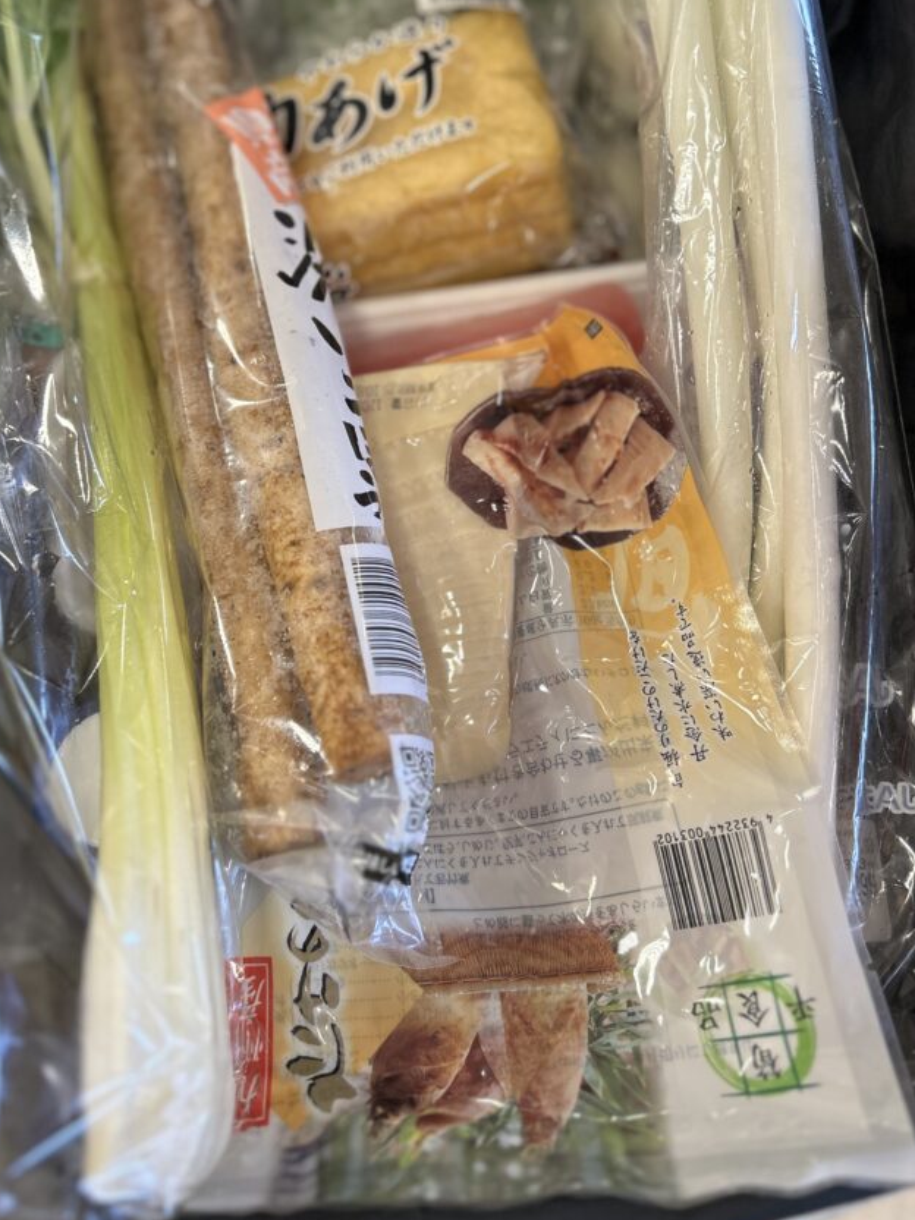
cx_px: 399
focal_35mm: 32
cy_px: 504
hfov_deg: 44.1
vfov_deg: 56.5
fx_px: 1128
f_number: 1.5
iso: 125
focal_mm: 5.7
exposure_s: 1/100
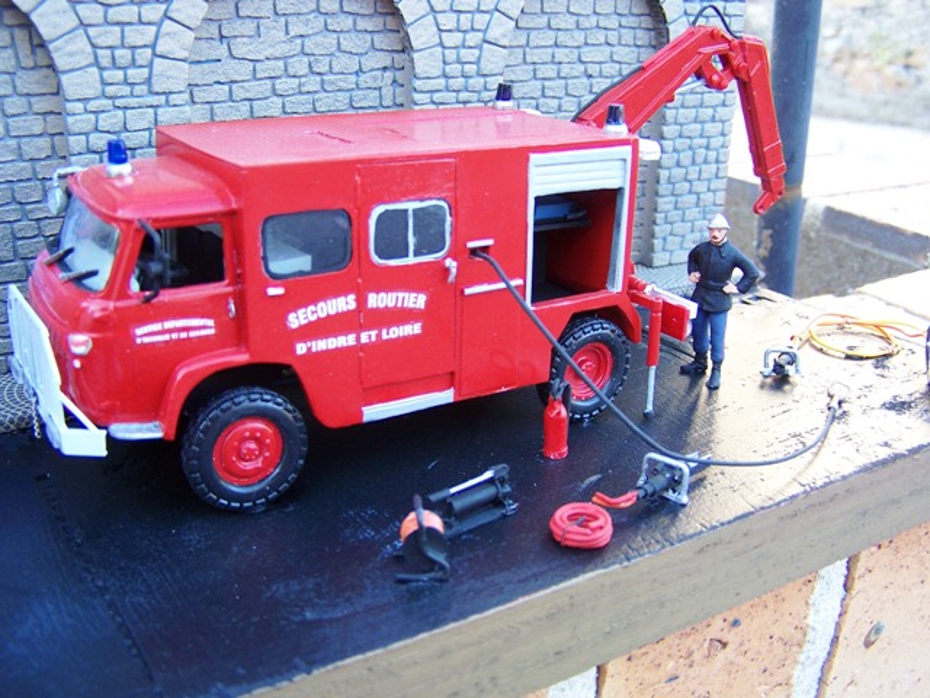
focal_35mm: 38
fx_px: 1021
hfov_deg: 49.0
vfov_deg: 37.7
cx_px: 465
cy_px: 349
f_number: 2.8
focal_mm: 6.3
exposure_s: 1/30
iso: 100
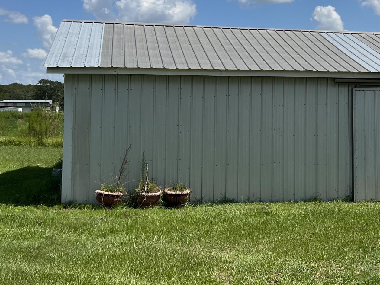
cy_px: 63
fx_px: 681
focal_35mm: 62
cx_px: 338
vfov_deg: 23.4
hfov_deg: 29.9
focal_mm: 5.7
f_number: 1.5
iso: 50
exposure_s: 1/7463
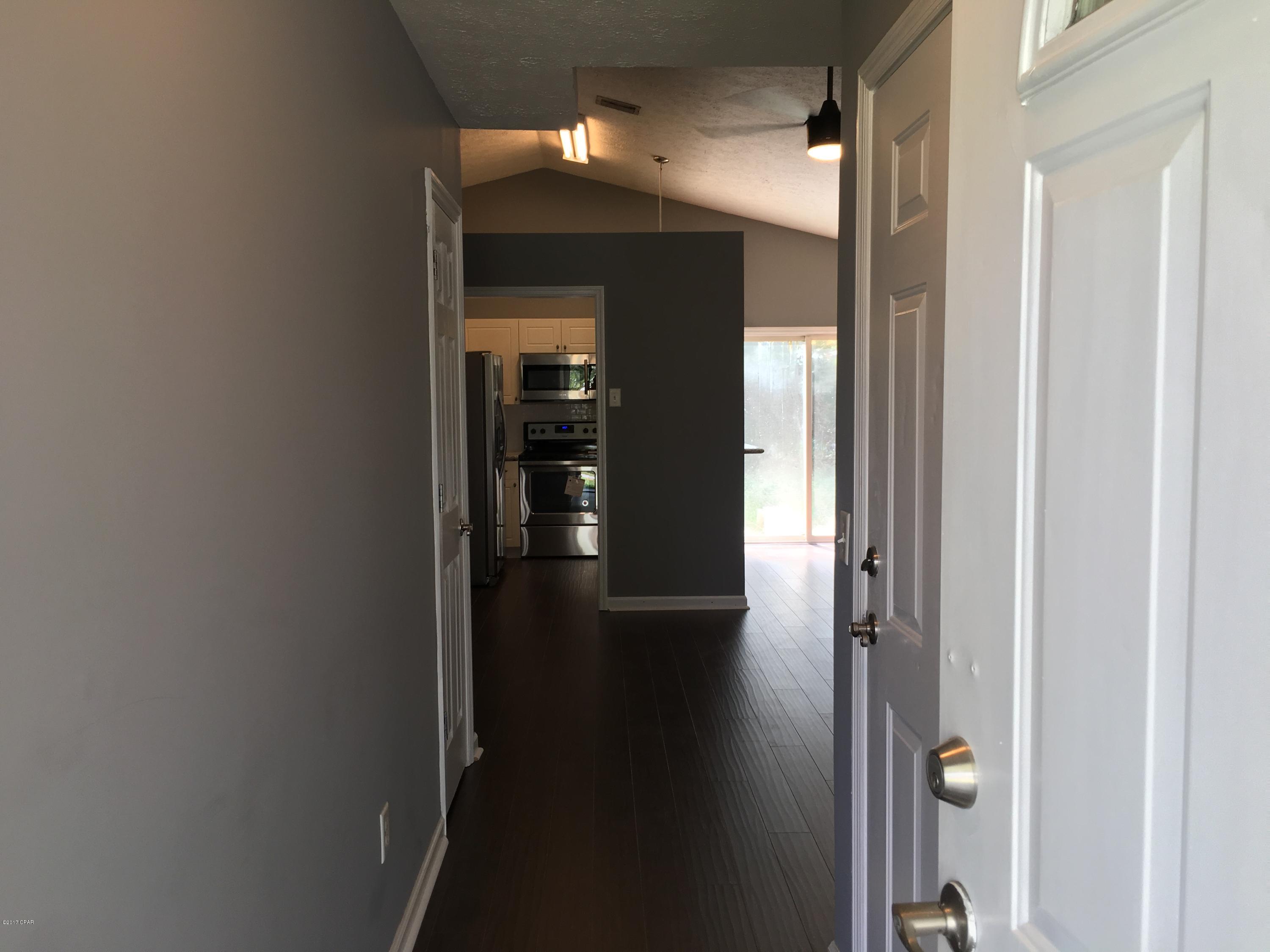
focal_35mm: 29
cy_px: 476
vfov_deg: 48.2
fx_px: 1064
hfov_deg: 61.7
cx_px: 635
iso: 25
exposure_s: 1/40
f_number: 2.2
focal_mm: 4.15
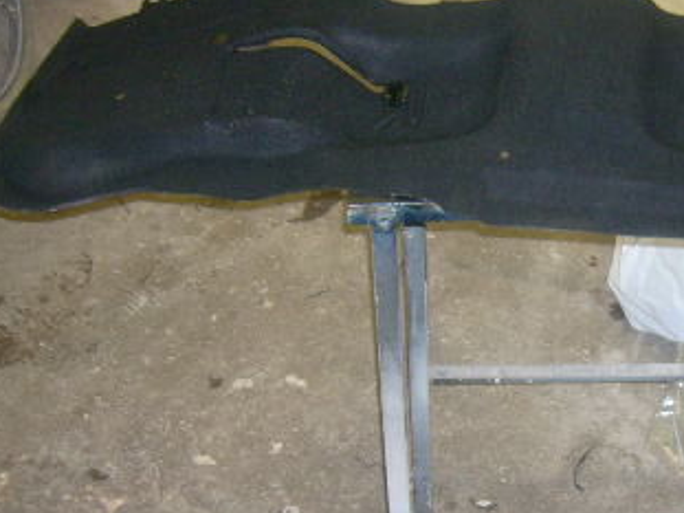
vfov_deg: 20.4
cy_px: 326
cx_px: 585
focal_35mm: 72
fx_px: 1422
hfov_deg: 26.3
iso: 100
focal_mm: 5.95
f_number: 2.8
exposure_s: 1/60
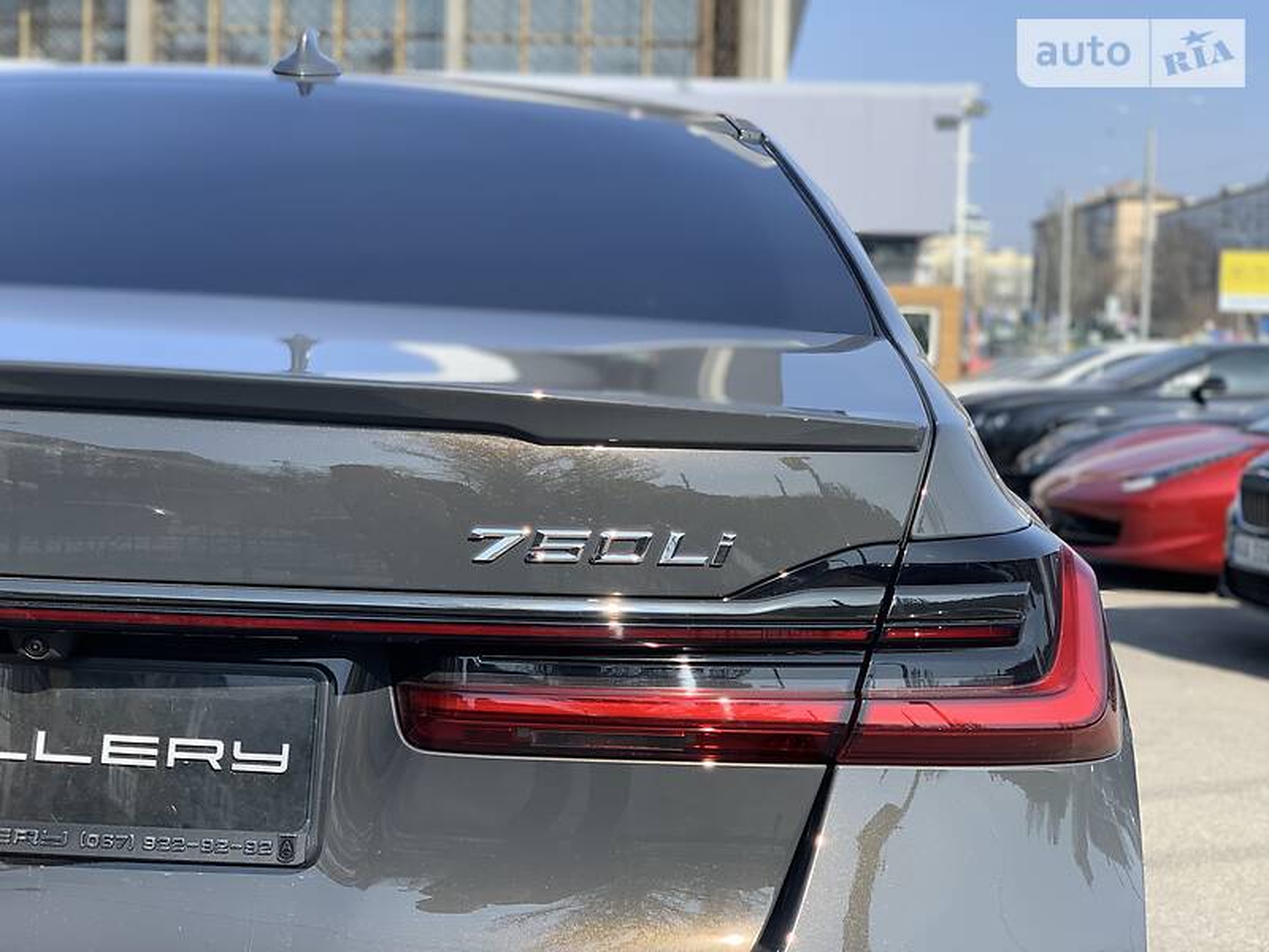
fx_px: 1906
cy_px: 476
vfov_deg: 28.0
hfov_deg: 36.8
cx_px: 634
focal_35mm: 52
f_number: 2.4
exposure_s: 1/424
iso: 16
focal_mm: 6
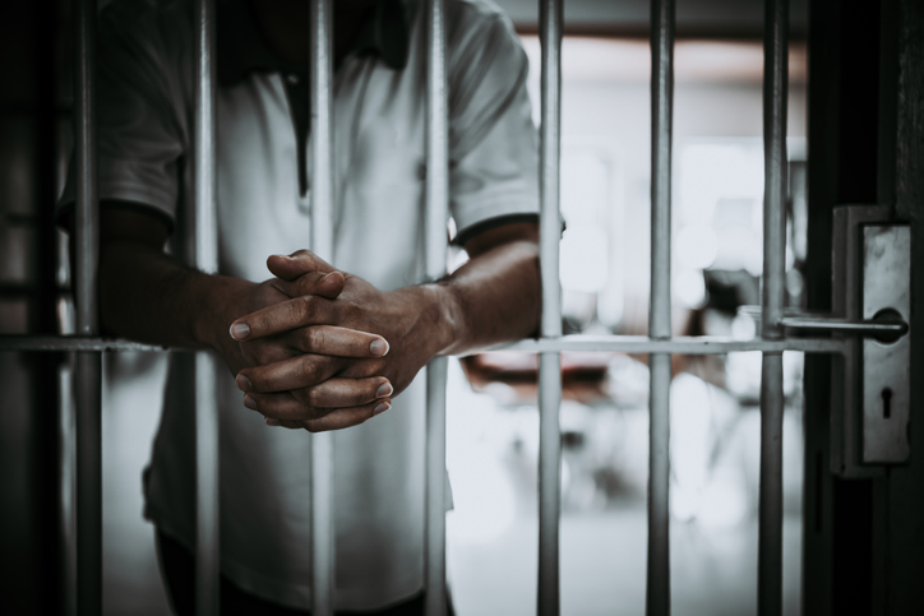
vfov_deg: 22.6
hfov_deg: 33.4
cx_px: 462
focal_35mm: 60
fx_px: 1540
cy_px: 308
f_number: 2.8
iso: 500
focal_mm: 60
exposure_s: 1/100
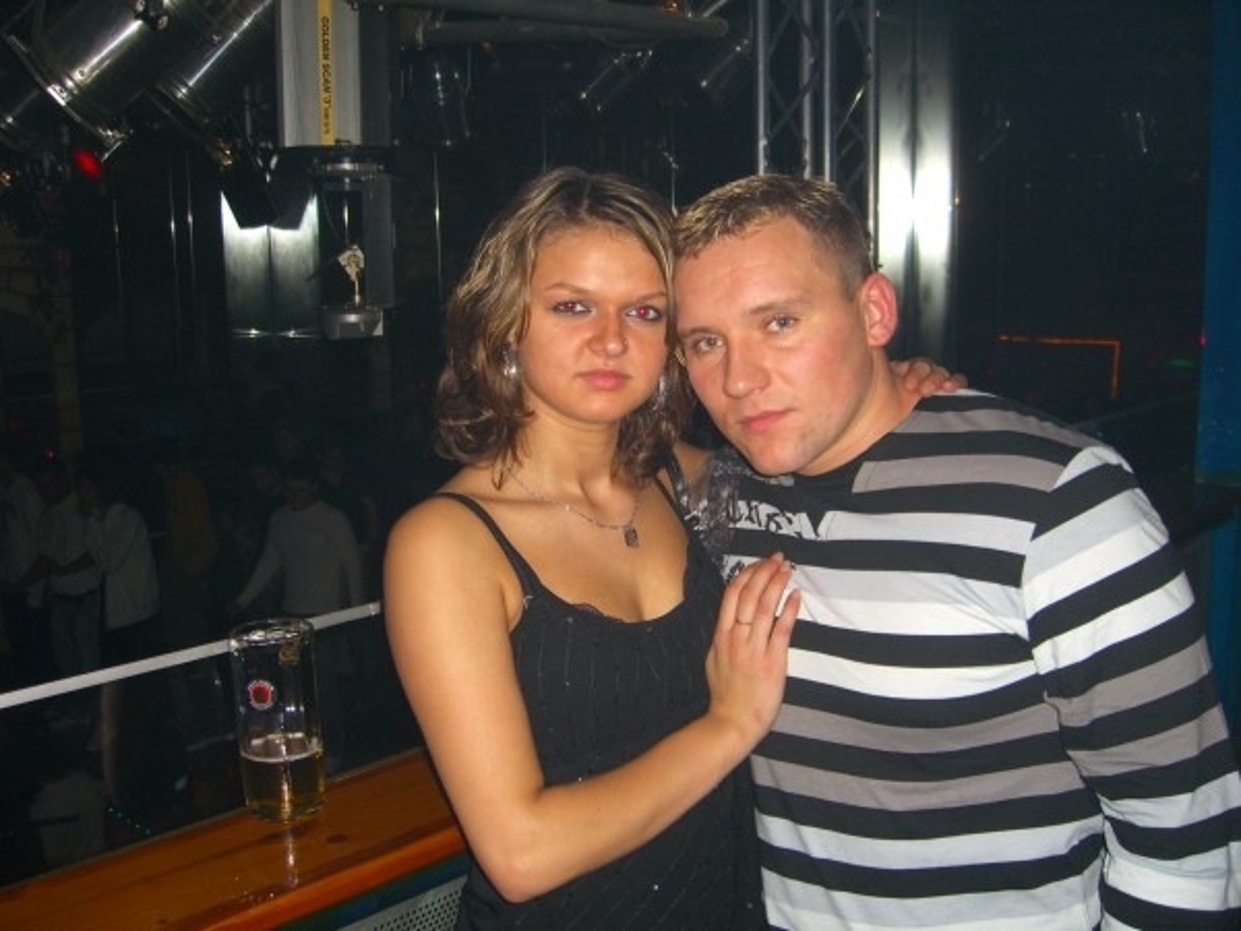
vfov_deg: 37.7
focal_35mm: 38
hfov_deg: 49.0
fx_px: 1362
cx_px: 620
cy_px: 466
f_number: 2.8
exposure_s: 1/60
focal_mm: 7.9
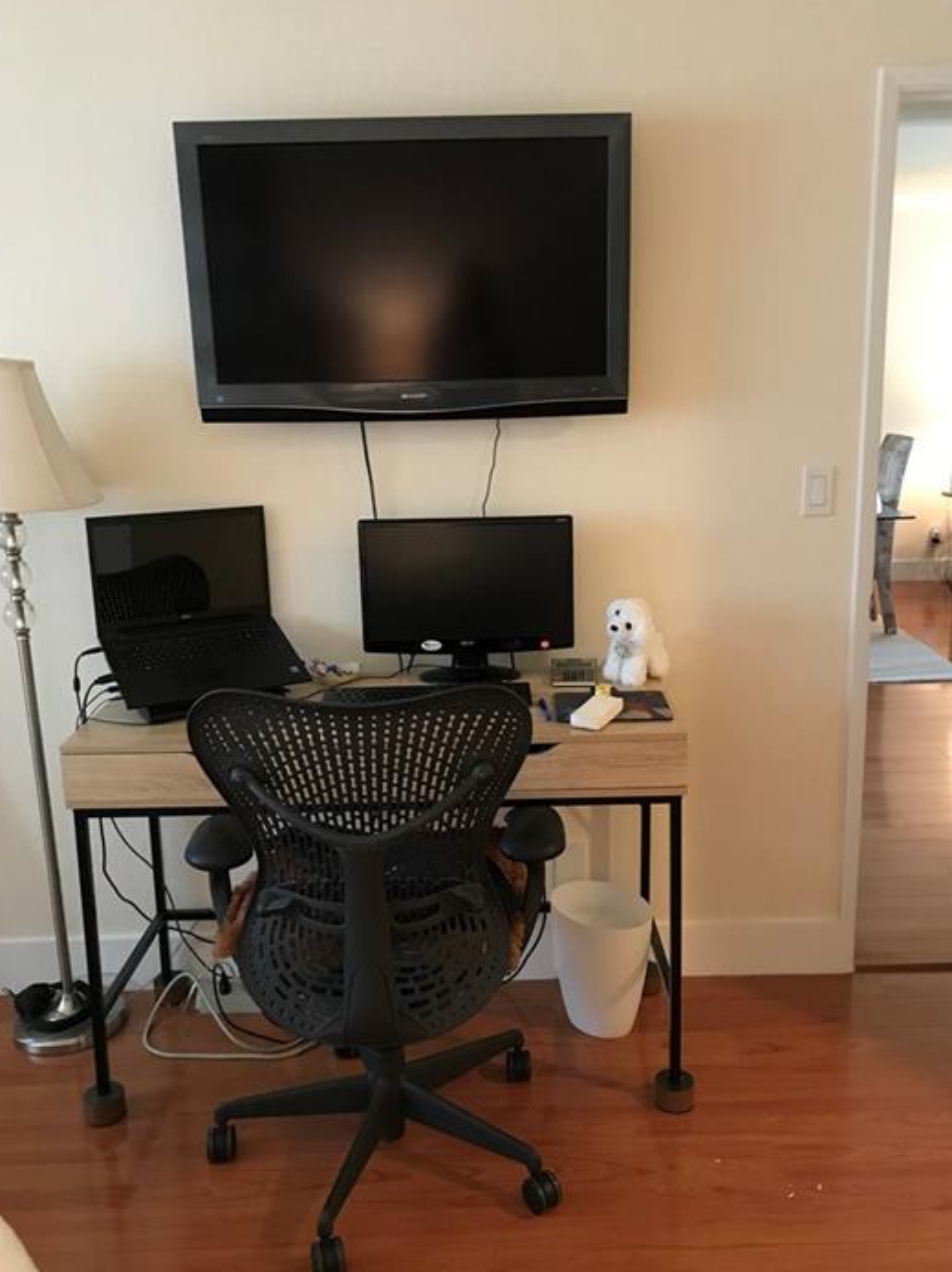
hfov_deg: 45.4
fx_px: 1137
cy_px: 627
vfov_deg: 58.4
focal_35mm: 31
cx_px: 500
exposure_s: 1/8
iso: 80
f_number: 1.8
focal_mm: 3.99
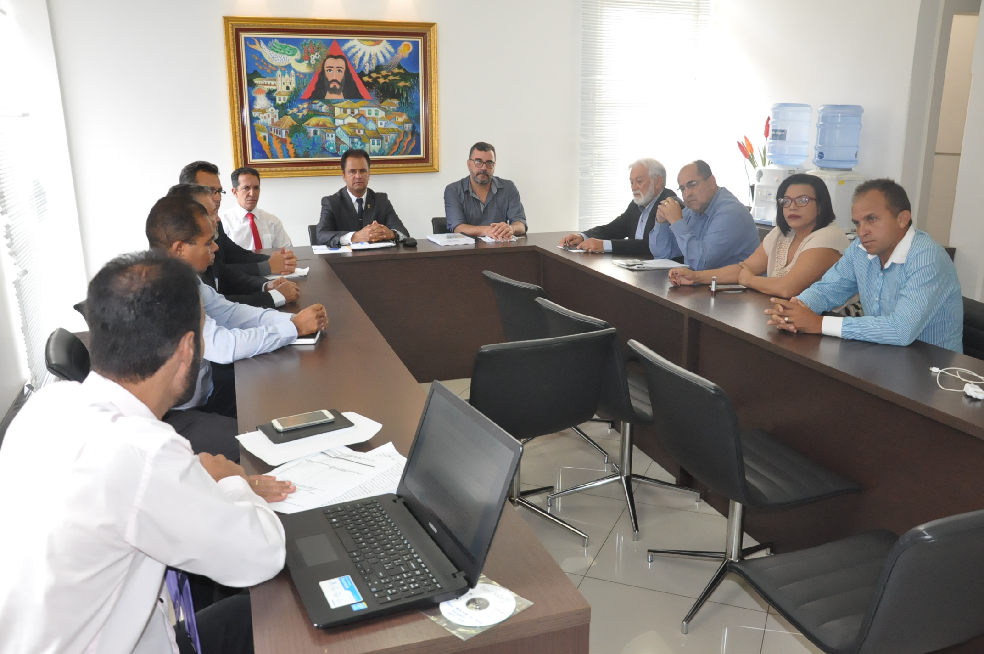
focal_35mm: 27
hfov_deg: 67.4
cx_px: 492
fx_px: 737
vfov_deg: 47.8
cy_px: 327
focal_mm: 18
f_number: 5
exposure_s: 1/160
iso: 2000
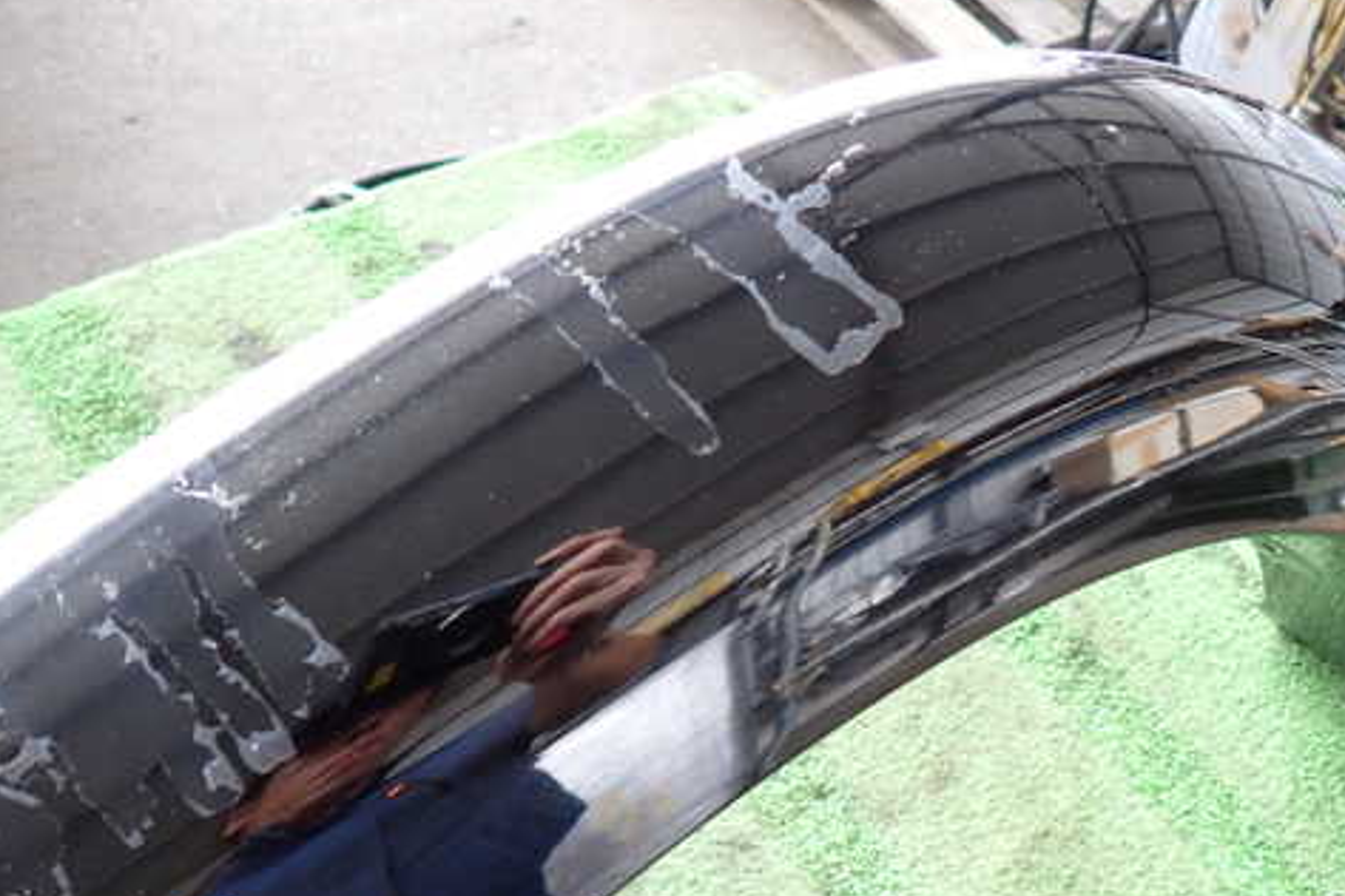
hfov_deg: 56.9
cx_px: 796
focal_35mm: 33
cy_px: 506
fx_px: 1232
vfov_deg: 39.9
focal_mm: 4.5
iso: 200
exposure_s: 1/50
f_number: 2
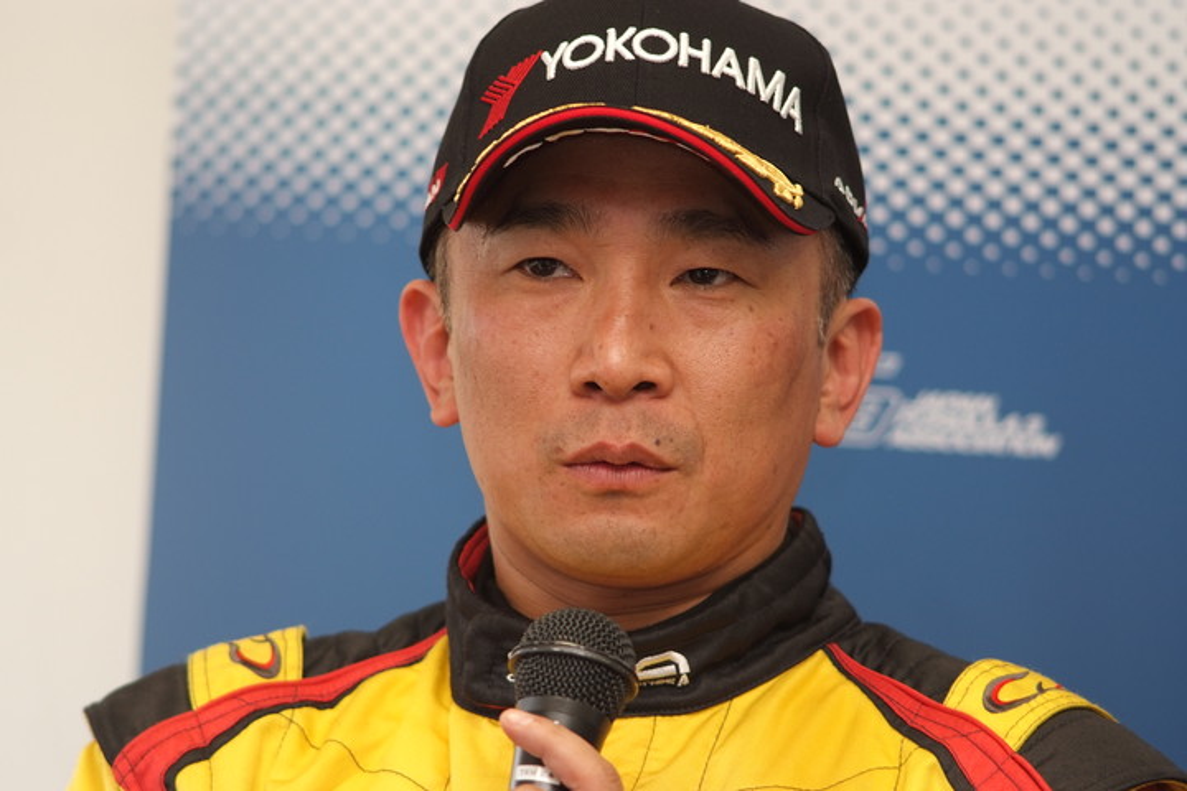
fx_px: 8902
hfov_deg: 7.6
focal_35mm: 270
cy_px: 396
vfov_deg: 5.1
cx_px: 594
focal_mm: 180
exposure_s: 1/125
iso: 400
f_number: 2.8
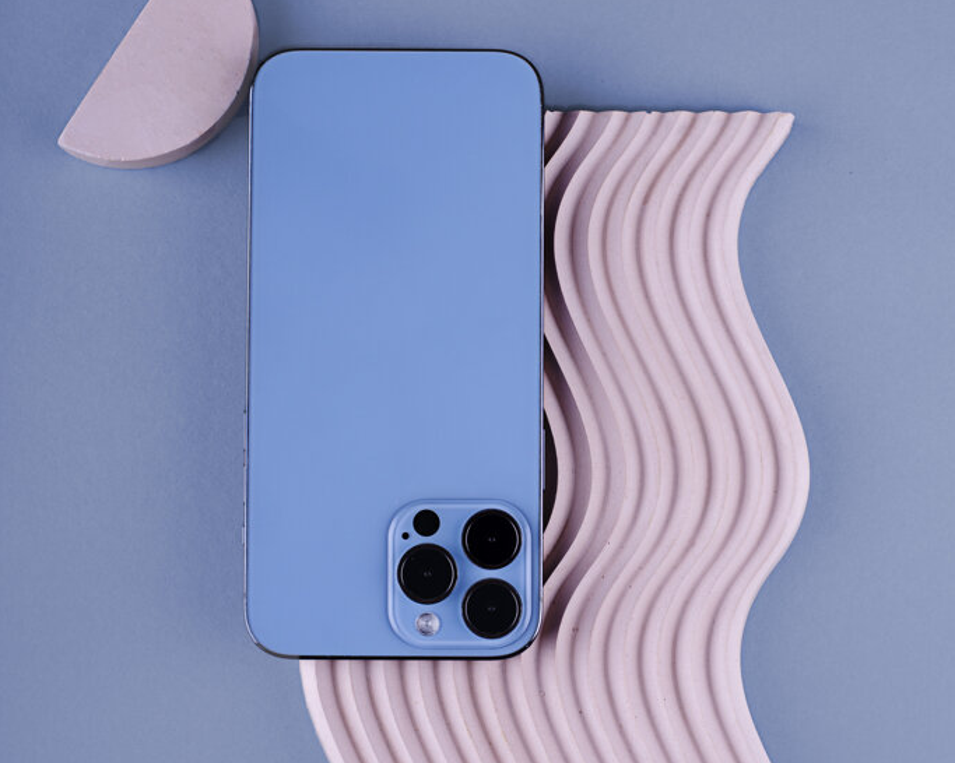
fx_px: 2006
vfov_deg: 21.5
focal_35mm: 71
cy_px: 424
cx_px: 479
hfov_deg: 26.8
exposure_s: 1/100
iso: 100
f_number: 9
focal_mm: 50
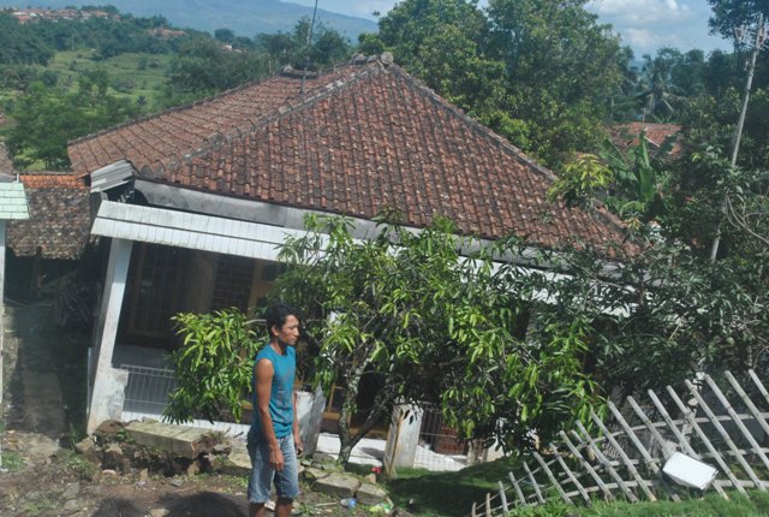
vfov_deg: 25.9
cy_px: 258
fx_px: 1124
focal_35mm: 52
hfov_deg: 37.8
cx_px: 384
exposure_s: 1/640
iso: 800
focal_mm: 35
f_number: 13
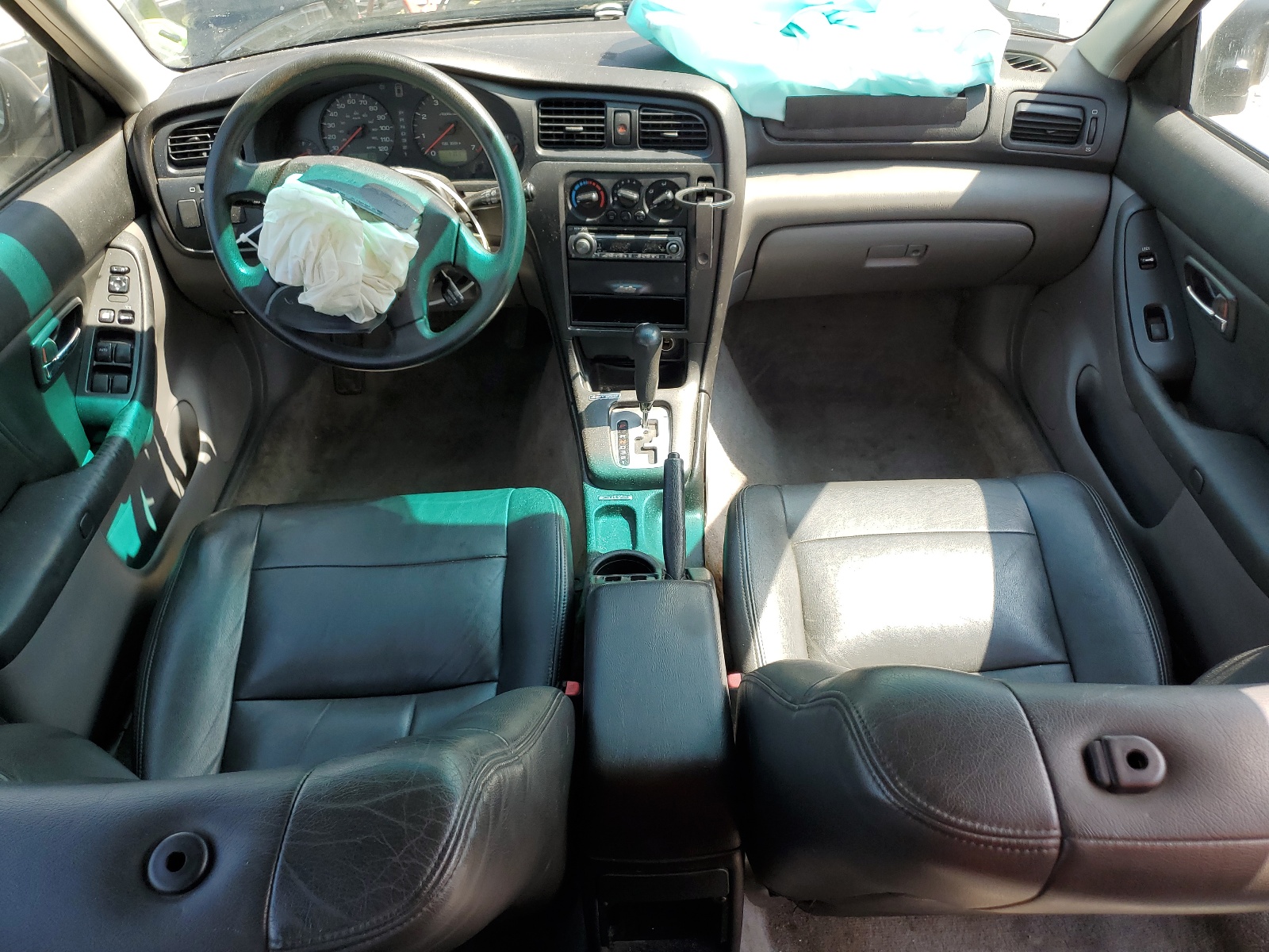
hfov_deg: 67.3
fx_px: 953
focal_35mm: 26
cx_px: 634
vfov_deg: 53.1
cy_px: 476
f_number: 1.5
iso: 50
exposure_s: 1/400
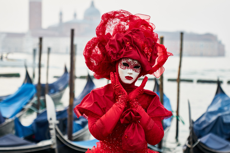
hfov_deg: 20.6
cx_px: 115
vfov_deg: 13.8
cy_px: 76
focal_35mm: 99
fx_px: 633
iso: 200
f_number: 2.8
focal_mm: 66
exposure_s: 1/50
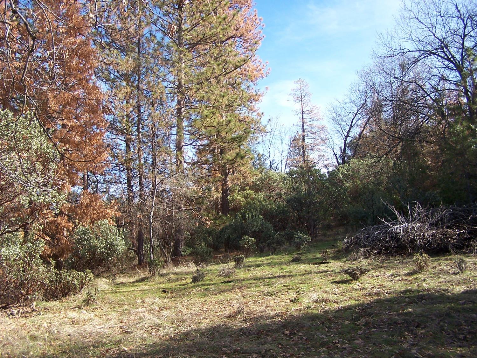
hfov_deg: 49.0
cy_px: 179
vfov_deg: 37.7
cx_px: 238
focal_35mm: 38
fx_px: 524
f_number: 2.8
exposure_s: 1/350
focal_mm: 6.3
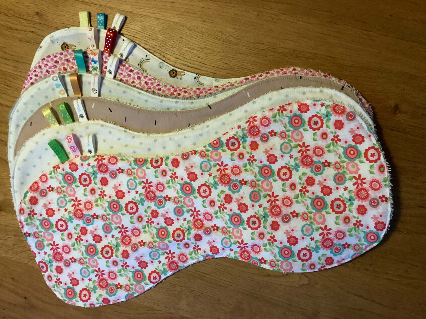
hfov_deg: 58.4
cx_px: 213
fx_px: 381
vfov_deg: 45.4
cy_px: 160
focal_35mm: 31
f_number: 2.4
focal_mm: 3.3
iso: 400
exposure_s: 1/25
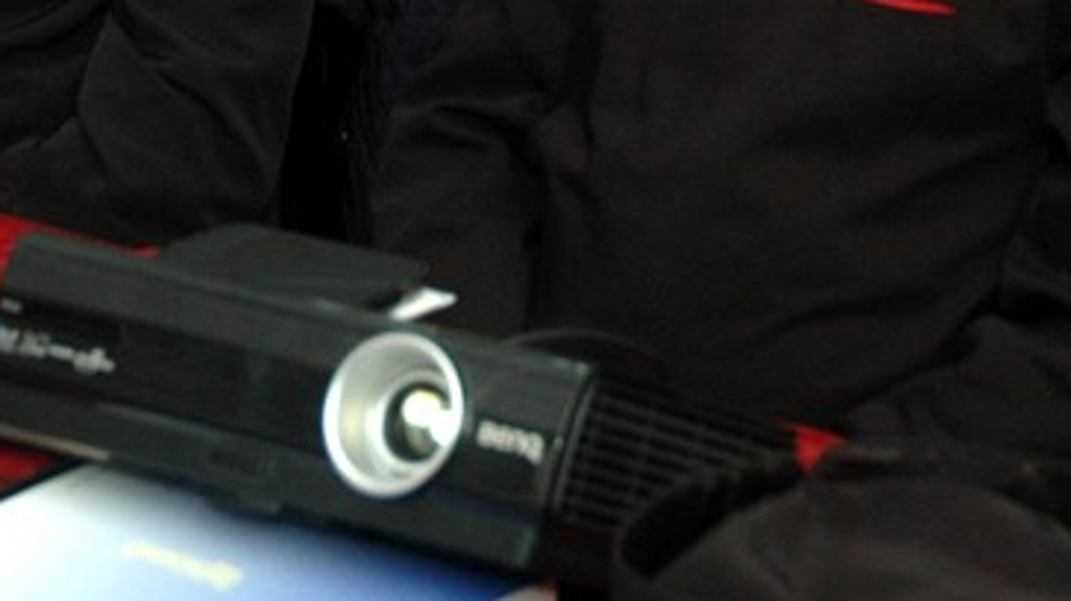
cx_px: 417
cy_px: -355
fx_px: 4250
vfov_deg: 7.9
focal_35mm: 150
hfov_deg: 14.4
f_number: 4.5
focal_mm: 29
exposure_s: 1/60
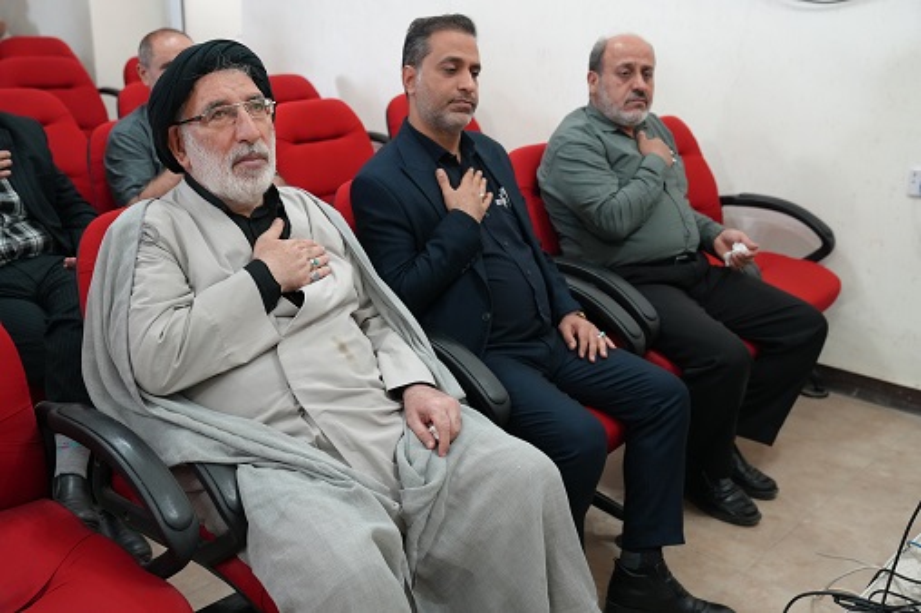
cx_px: 460
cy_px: 306
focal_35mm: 41
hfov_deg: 47.4
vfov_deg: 32.6
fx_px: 1048
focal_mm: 41
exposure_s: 1/160
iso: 5000
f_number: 4
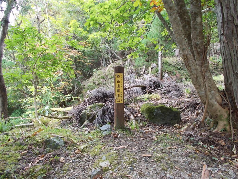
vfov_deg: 53.1
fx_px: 179
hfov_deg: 67.3
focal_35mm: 26
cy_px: 90
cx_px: 119
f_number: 3.2
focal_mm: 4.6
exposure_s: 1/25
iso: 125
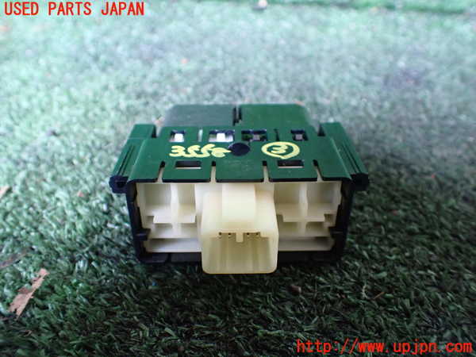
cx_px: 238
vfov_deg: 46.8
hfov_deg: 60.0
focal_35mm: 30
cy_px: 178
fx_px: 413
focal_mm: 5.4
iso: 800
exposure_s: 1/30
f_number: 2.3
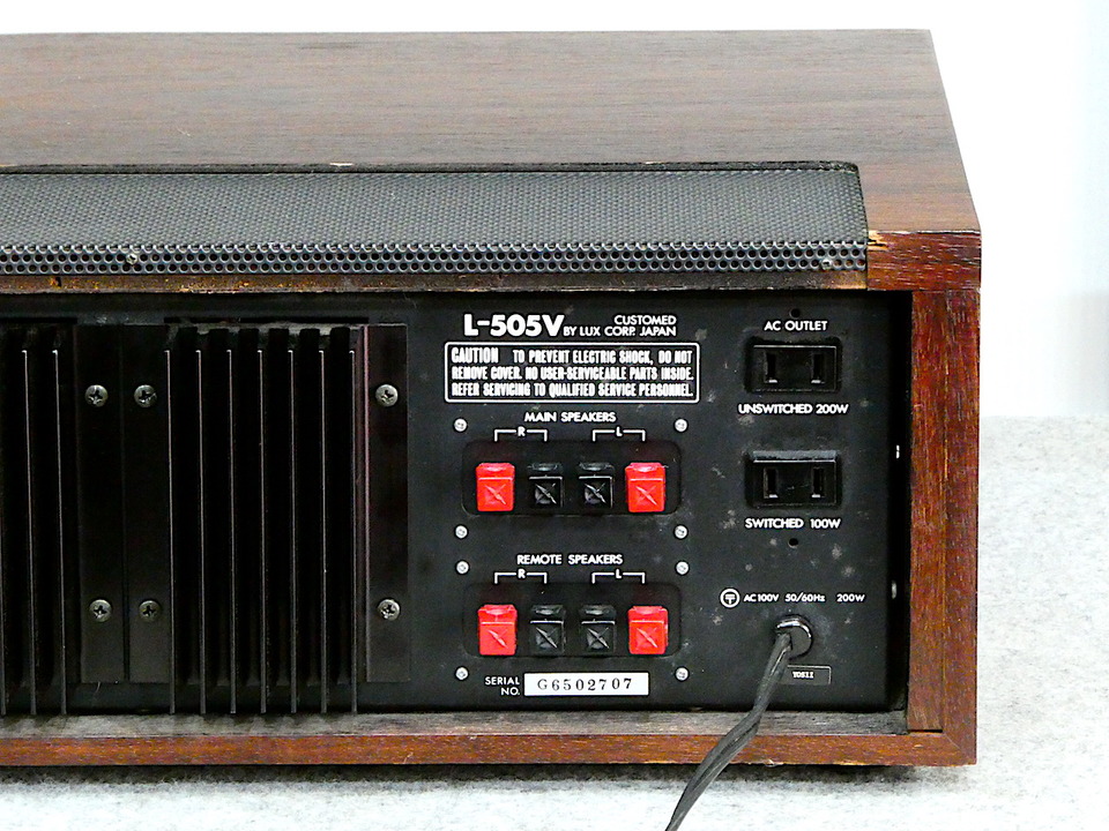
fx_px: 5927
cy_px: 416
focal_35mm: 185
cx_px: 554
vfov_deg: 8.0
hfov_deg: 10.7
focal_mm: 33.2
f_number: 7.1
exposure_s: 1/20
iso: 1600
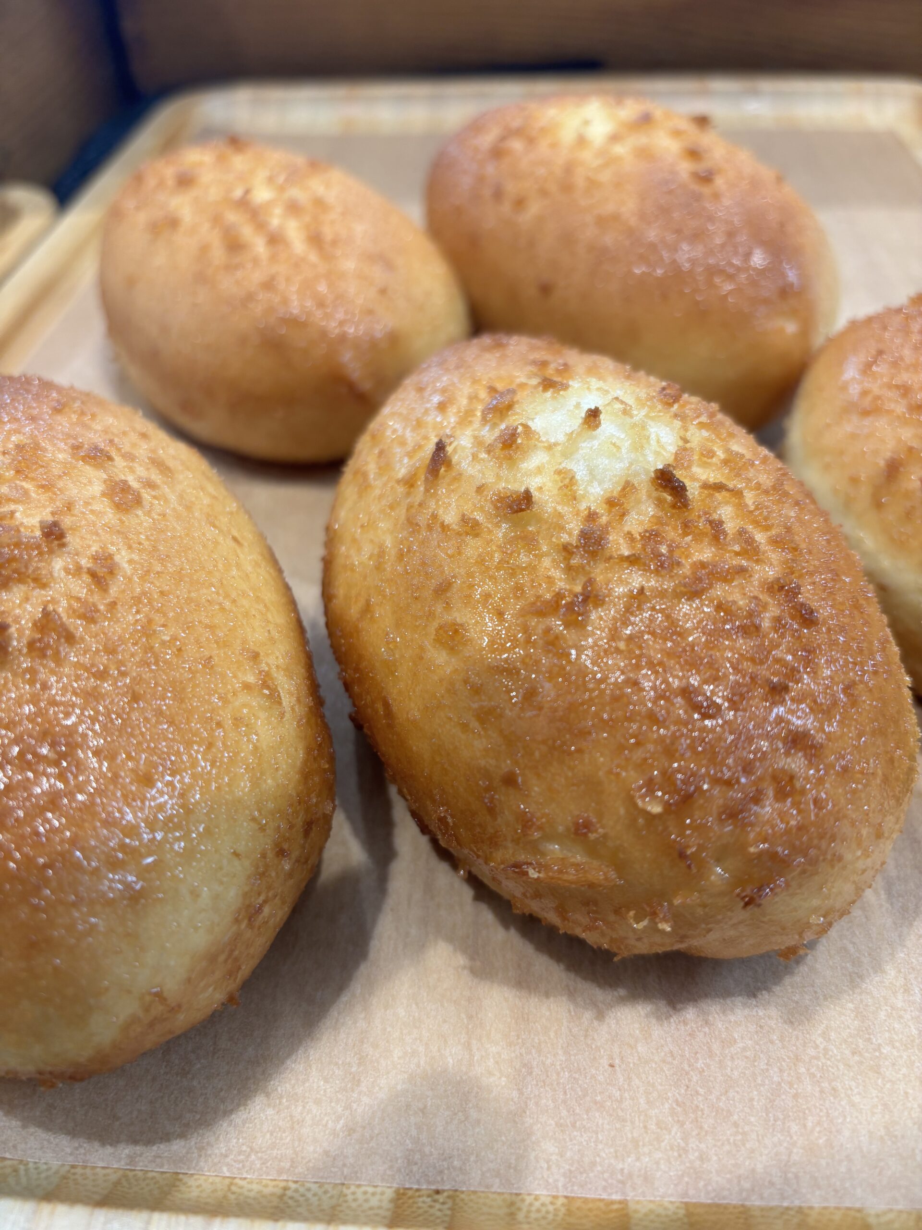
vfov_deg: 67.3
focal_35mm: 26
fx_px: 923
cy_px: 615
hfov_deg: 53.1
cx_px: 461
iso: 80
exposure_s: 1/60
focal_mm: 5.96
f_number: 1.6
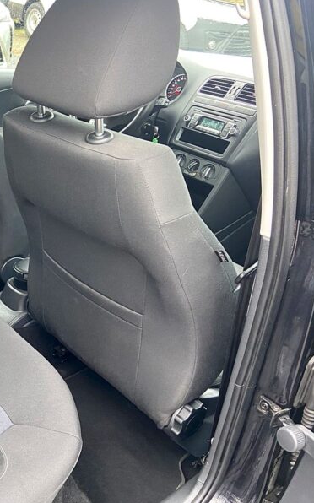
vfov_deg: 52.8
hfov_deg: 31.3
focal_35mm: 37
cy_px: 252
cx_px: -14
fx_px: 507
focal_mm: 4.25
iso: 200
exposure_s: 1/60
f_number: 1.8
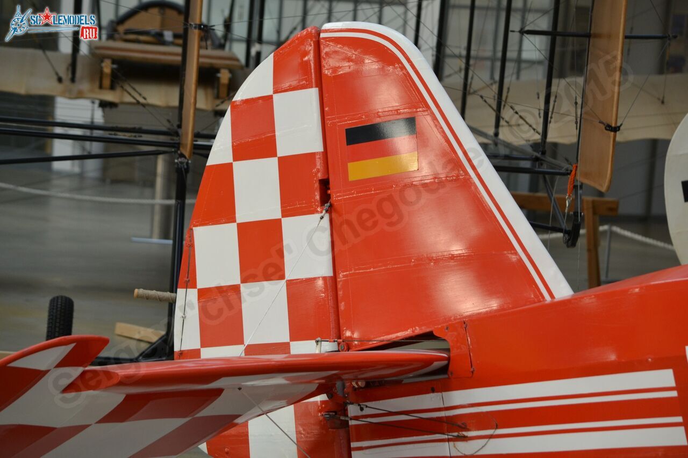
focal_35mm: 150
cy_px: 229
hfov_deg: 13.7
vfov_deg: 9.1
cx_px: 344
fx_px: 2866
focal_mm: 100
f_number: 5.6
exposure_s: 1/125
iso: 400
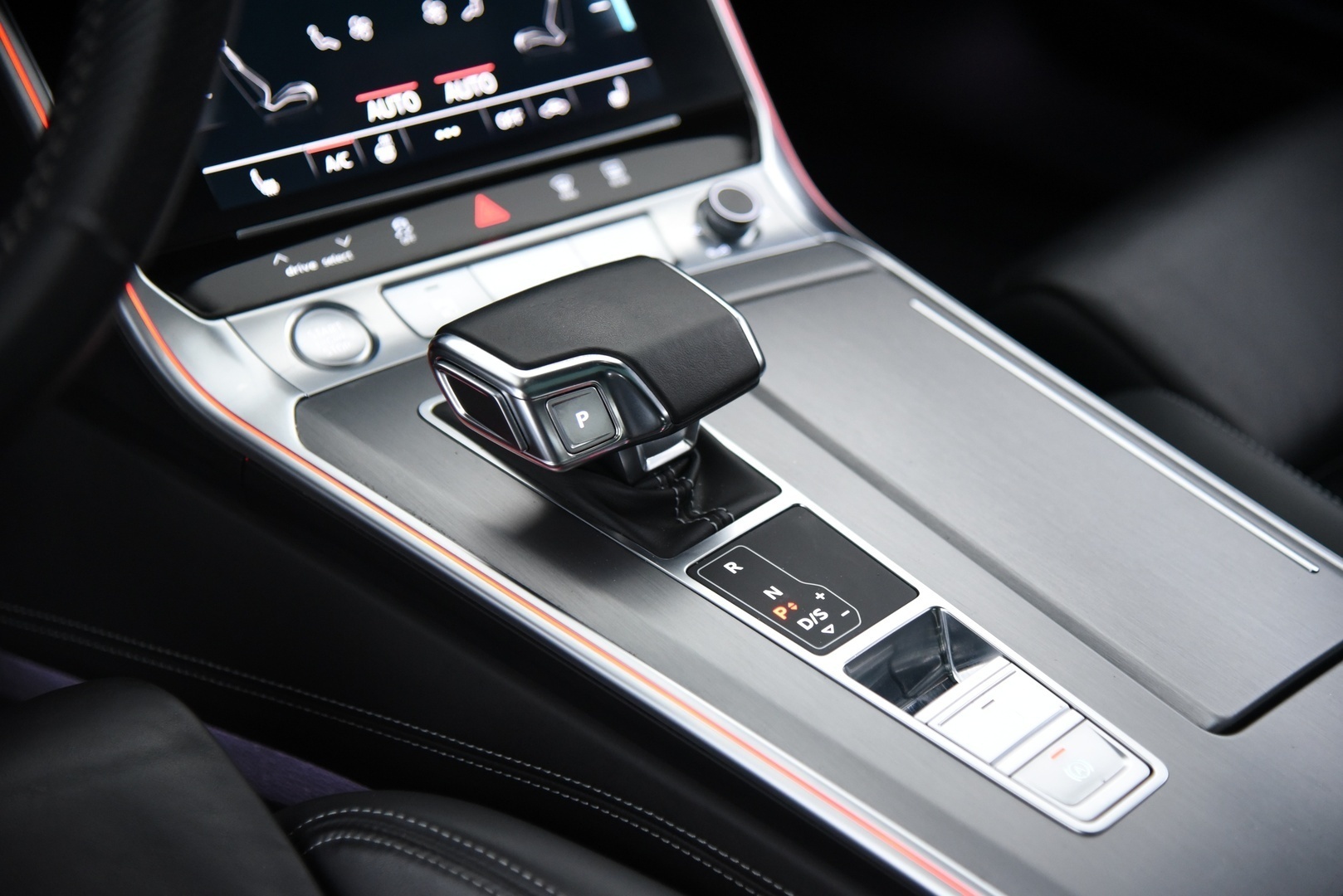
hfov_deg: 26.0
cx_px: 672
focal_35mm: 78
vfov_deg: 17.5
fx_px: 2911
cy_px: 448
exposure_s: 1/30
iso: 4000
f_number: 4
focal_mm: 78
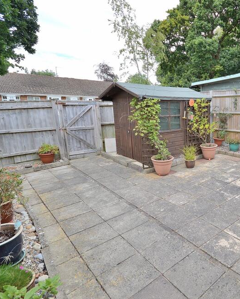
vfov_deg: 75.0
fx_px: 195
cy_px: 148
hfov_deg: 56.3
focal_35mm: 22
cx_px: 207
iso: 100
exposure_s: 1/160
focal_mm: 10
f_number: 6.3
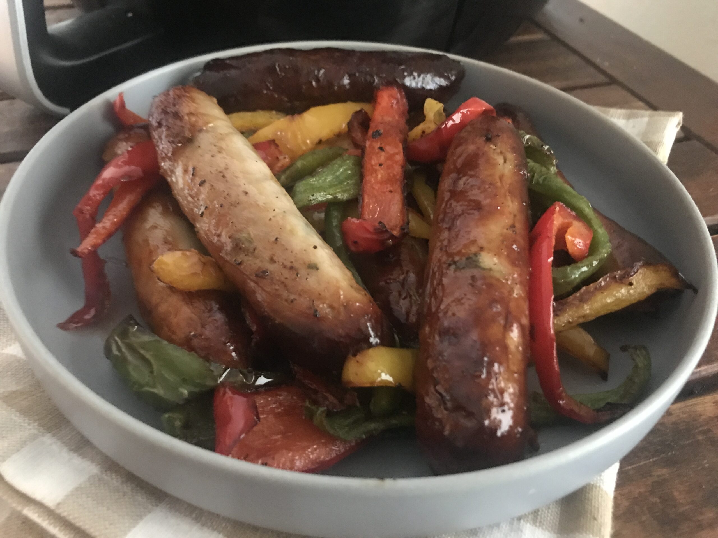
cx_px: 359
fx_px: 581
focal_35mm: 28
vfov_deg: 49.7
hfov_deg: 63.4
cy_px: 269
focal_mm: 3.99
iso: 100
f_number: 1.8
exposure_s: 1/4
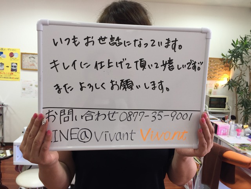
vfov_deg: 48.2
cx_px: 126
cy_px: 94
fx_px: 210
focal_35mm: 29
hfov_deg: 61.7
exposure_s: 1/60
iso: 40
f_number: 2.2
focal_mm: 4.15
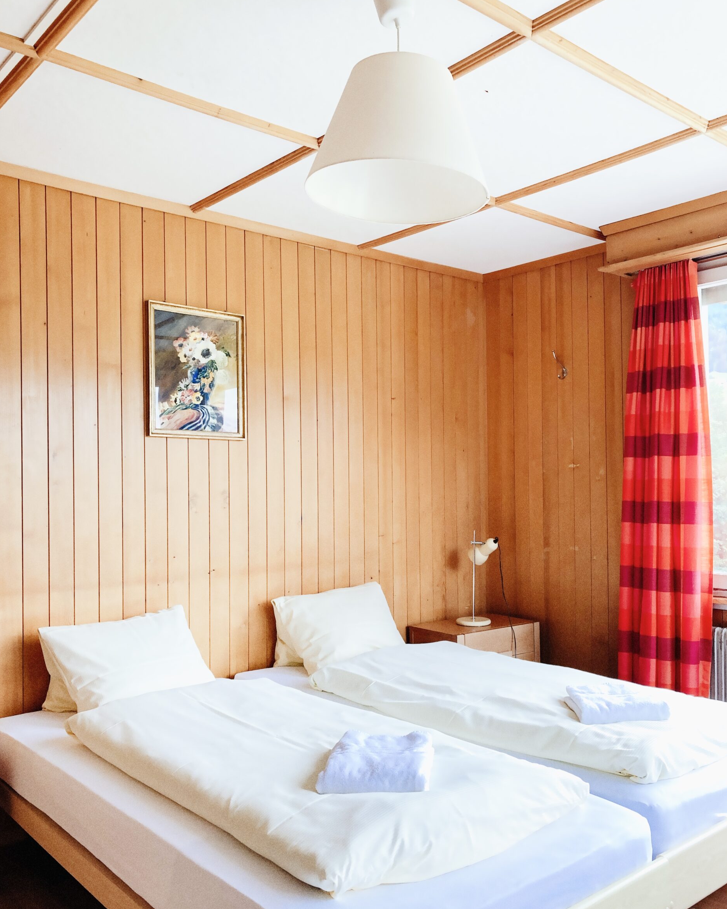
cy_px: 494
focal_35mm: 30
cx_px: 370
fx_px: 807
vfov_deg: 58.7
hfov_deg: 48.5
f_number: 1.8
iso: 80
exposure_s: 1/61
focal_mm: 3.99
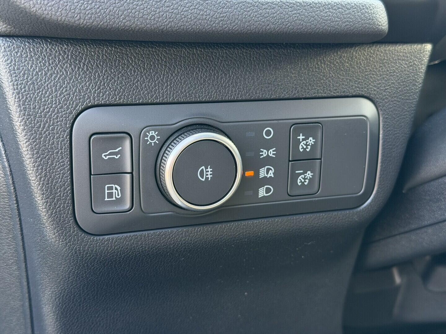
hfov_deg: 39.7
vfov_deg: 30.3
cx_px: 223
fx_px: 618
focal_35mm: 48
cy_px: 167
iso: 160
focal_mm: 6.76
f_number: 1.78
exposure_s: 1/82
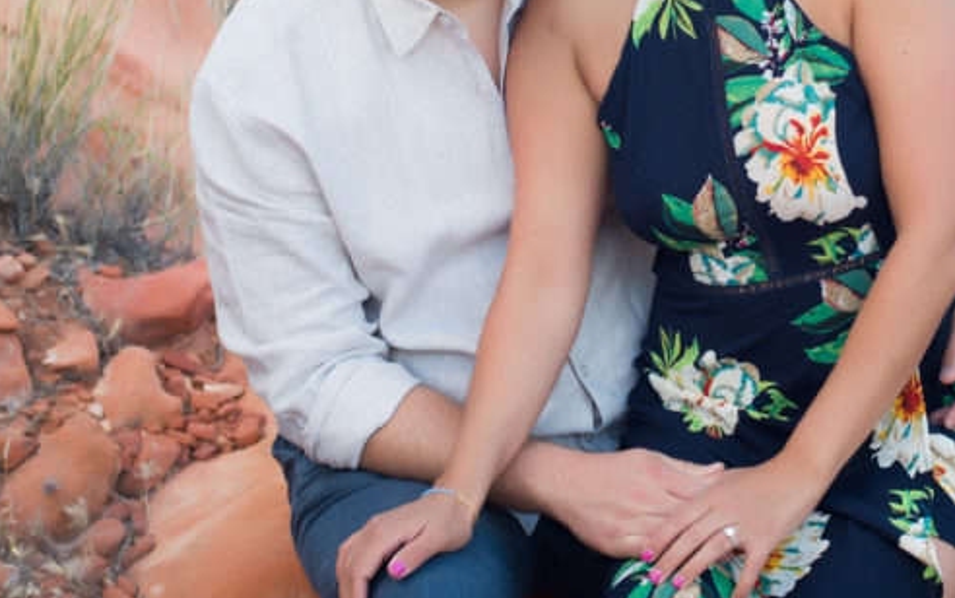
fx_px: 2760
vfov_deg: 12.3
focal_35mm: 106
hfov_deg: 19.5
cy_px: 33
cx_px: 724
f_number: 4
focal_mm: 50
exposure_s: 1/250
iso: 320
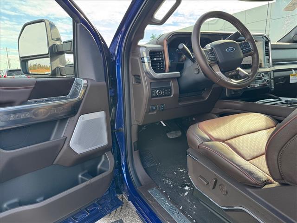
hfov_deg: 71.6
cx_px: 148
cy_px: 112
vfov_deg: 56.8
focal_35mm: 24
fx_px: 206
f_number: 1.78
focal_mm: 6.76
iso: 80
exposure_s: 1/237
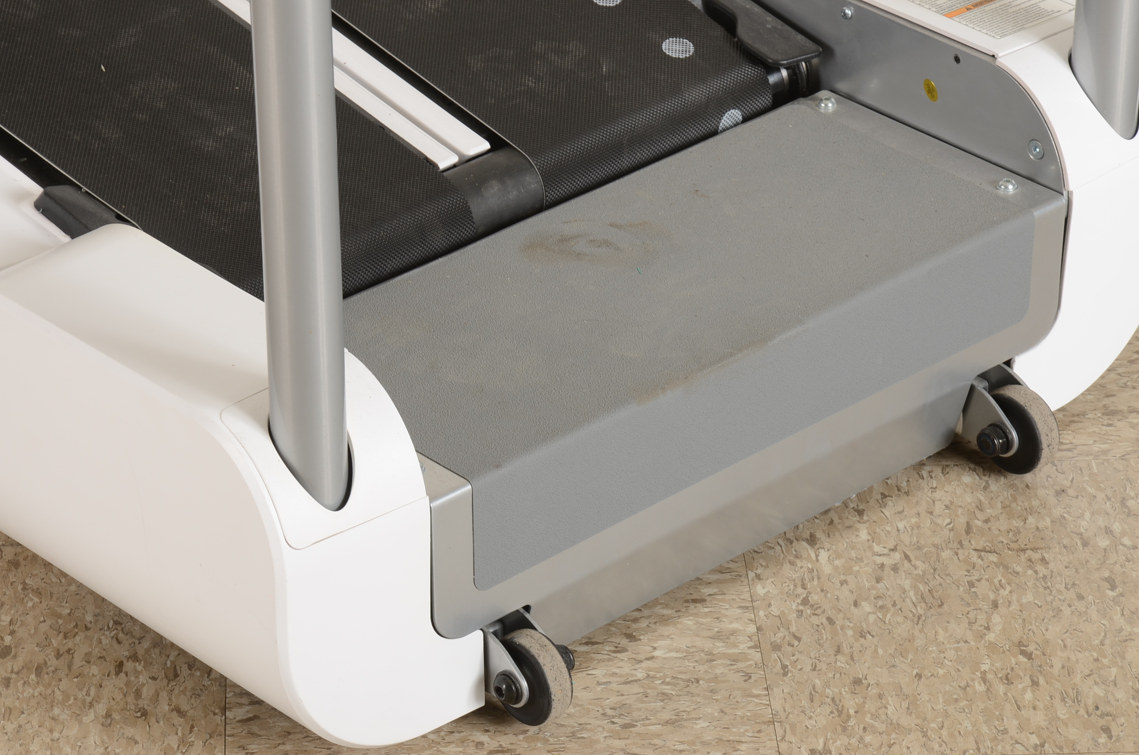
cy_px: 378
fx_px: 4973
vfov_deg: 8.7
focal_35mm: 158
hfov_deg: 13.1
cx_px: 570
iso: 125
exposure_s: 1/125
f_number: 13
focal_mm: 105
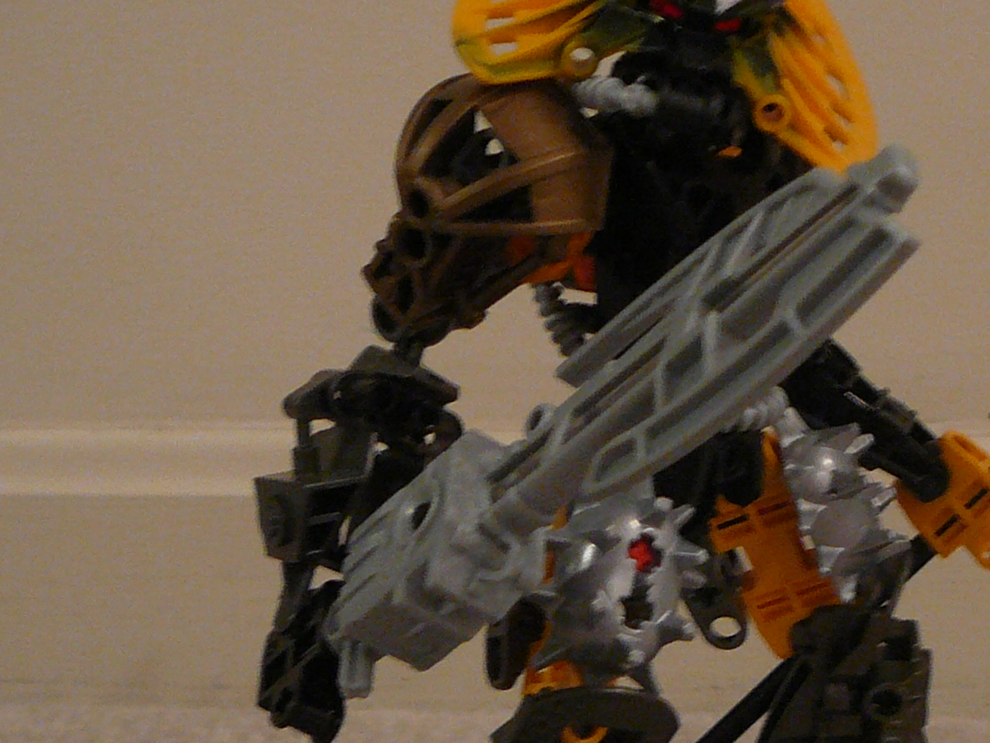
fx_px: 2145
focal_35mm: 75
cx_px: 718
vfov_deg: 19.5
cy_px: 563
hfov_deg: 25.7
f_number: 2.8
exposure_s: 1/8
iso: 200
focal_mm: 5.2
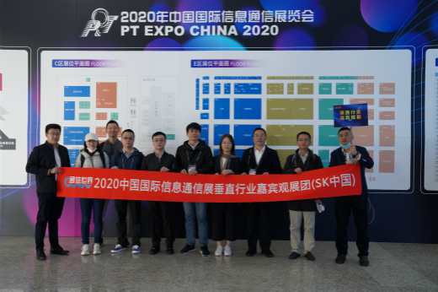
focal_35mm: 36
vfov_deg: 36.8
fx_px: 438
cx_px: 219
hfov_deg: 53.2
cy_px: 146
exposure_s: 1/160
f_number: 4
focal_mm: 36
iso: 3200
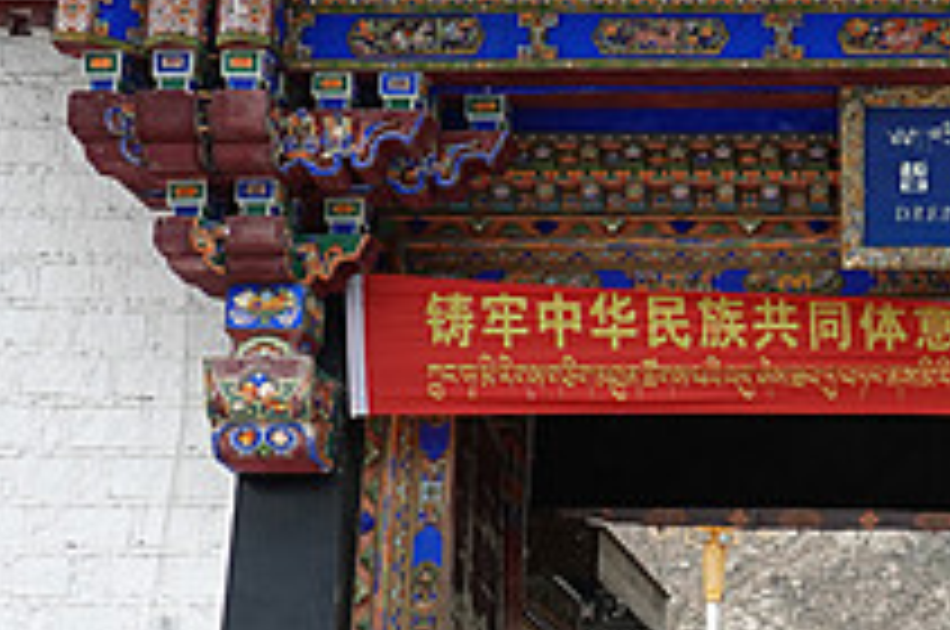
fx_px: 3004
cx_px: 1063
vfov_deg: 12.0
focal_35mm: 114
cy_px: 290
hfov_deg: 17.3
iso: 125
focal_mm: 11.29
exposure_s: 1/800
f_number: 4
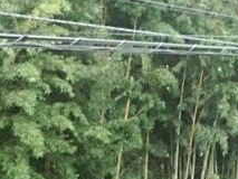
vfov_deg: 20.2
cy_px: 142
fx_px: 495
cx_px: 249
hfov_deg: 25.4
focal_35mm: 72
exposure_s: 1/60
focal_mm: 4.3
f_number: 3.2
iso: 640
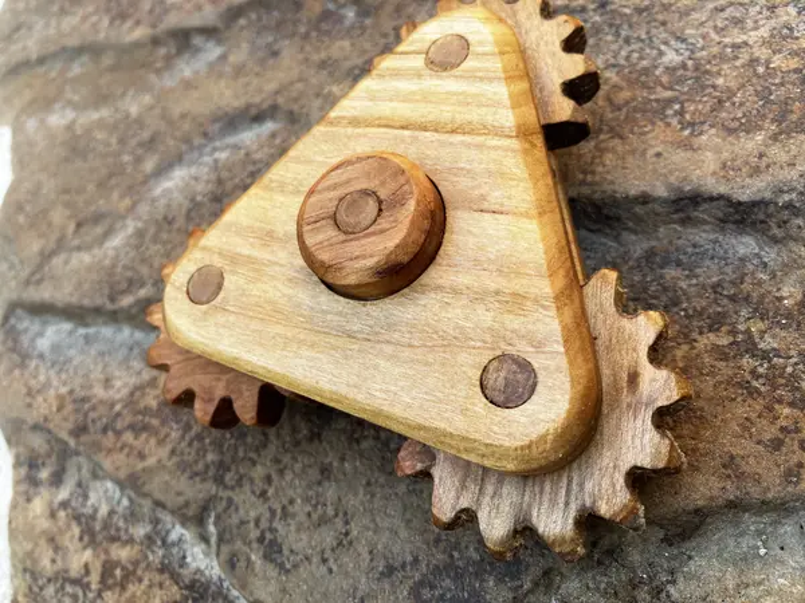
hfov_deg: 63.4
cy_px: 302
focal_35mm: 28
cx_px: 402
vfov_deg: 49.7
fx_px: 651
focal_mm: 3.99
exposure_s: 1/121
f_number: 1.8
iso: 20
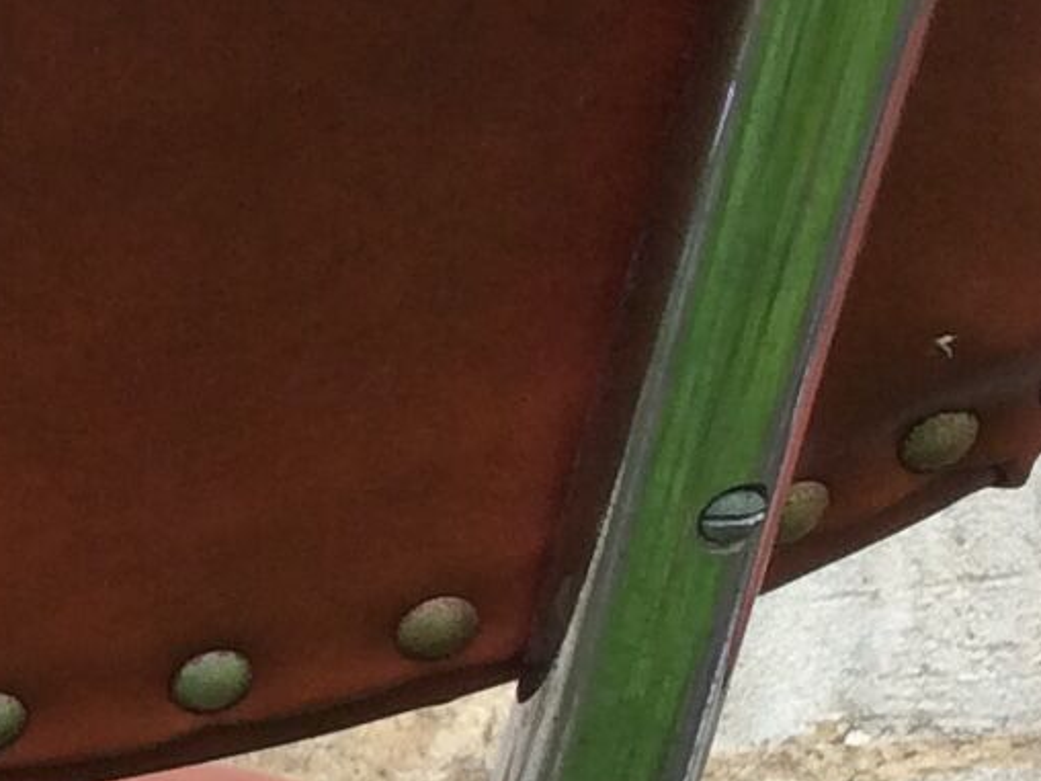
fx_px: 4902
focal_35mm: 163
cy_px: 260
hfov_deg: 11.8
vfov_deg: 9.1
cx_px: -256
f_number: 2.4
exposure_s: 1/100
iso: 32
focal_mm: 3.3
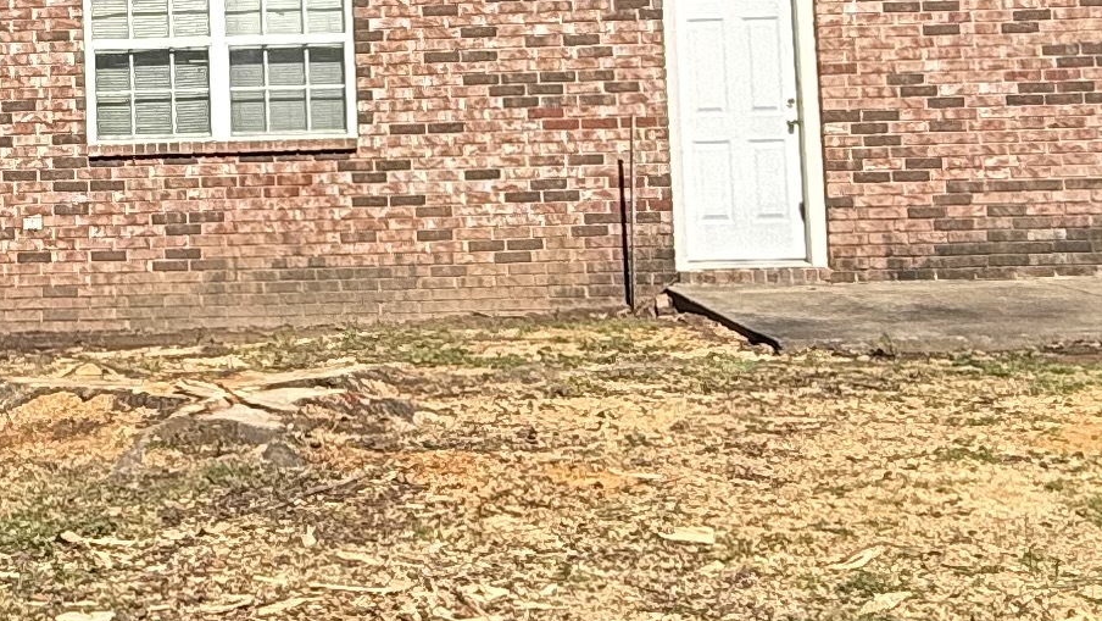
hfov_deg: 29.1
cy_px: -10
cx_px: 13
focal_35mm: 68
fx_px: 1987
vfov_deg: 17.3
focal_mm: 2.22
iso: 50
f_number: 2.2
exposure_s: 1/1795
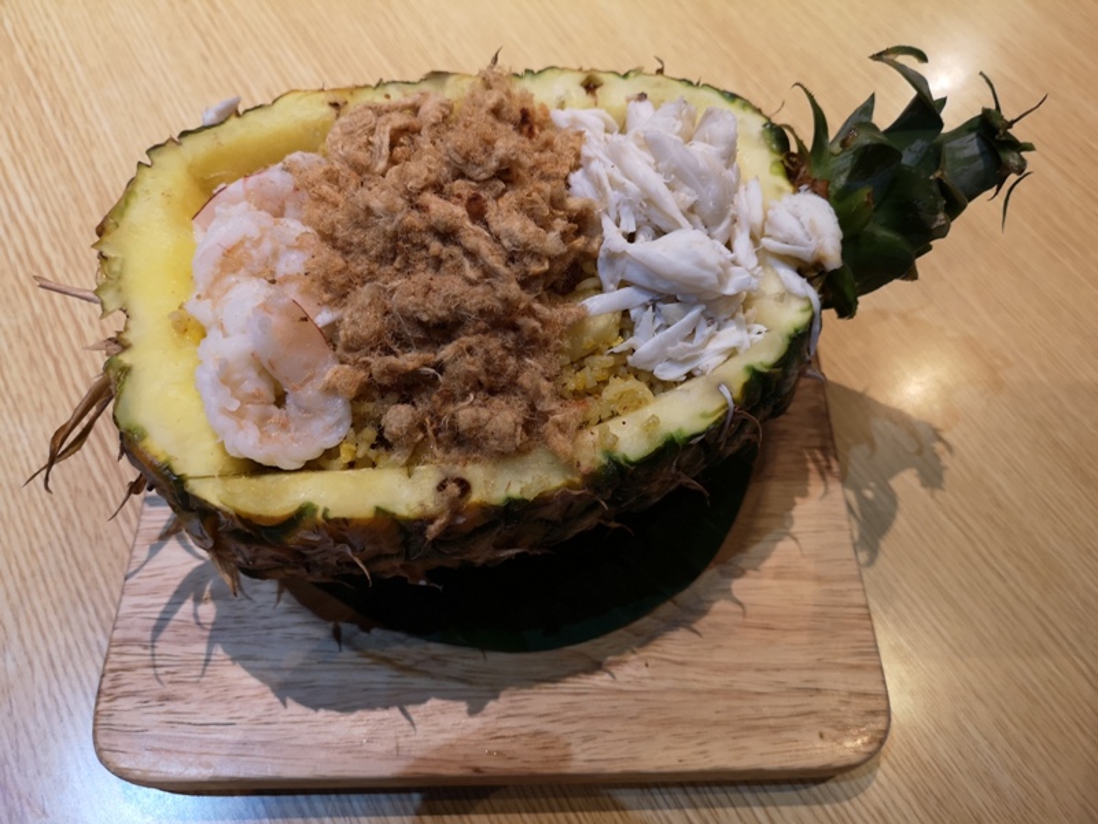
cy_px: 412
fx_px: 856
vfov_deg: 51.4
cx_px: 549
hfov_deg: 65.3
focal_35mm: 27
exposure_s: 1/25
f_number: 1.8
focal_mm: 3.95
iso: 320
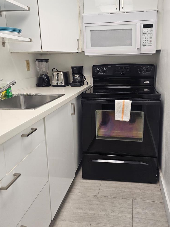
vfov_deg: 63.1
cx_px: 102
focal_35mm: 28
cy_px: 94
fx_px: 183
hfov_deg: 49.4
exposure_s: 1/120
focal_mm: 6.3
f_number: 1.7
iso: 80
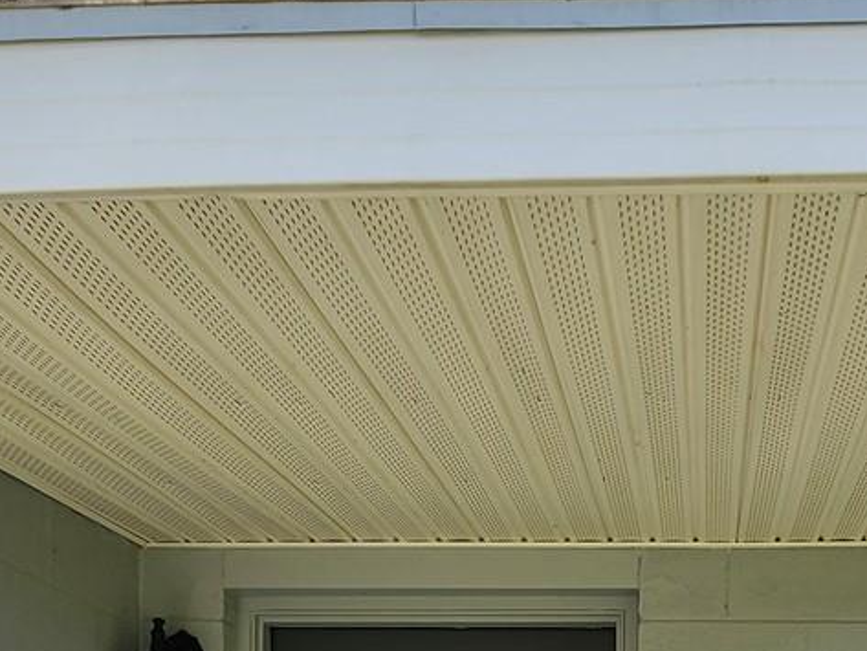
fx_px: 1102
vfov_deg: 25.7
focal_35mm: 44
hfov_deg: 41.5
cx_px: 660
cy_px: 943
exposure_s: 1/1073
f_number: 2.2
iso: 50
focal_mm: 2.2
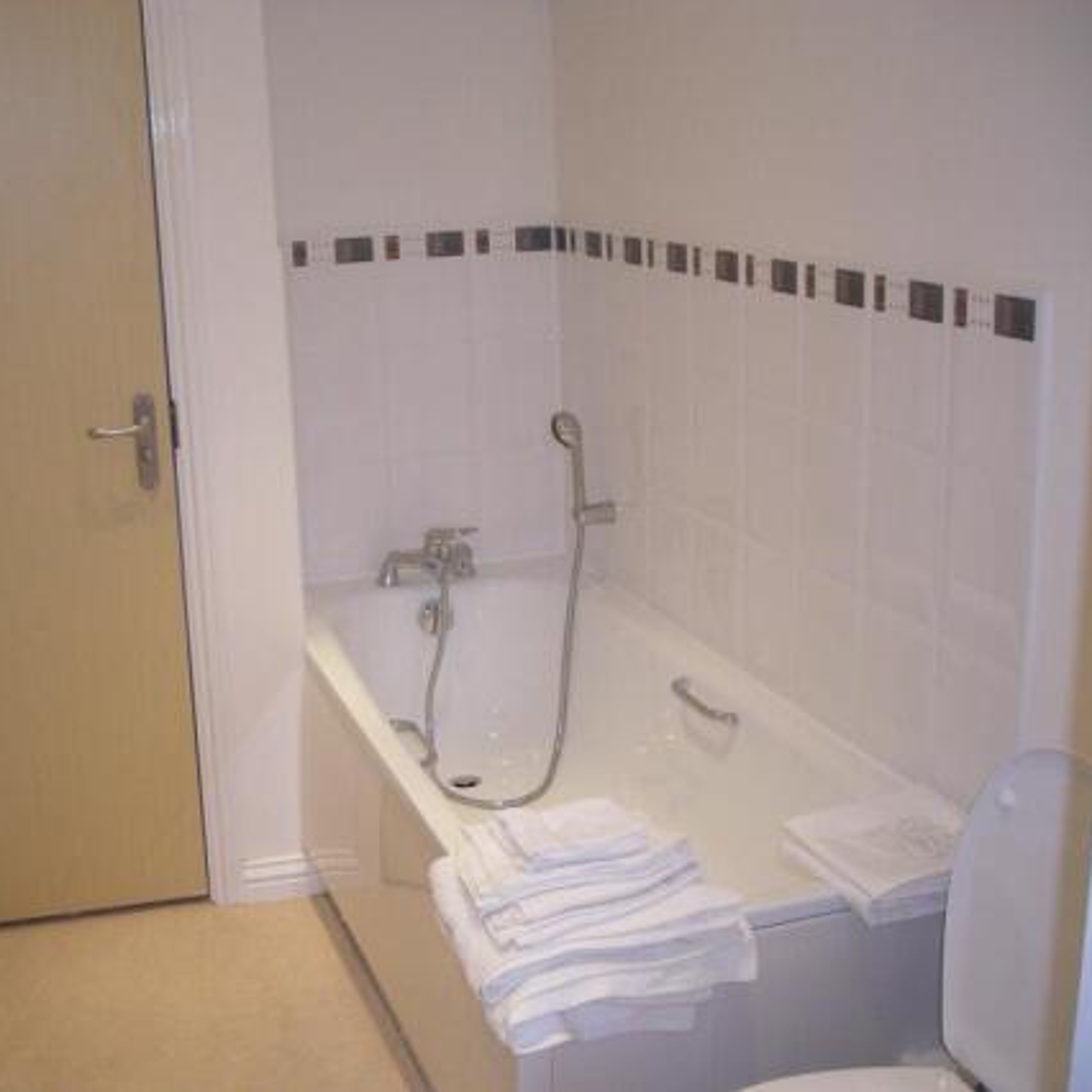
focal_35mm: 46
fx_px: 1642
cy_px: 534
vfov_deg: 36.8
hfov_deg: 36.6
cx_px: 409
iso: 250
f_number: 2.7
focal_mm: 6.2
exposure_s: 1/50
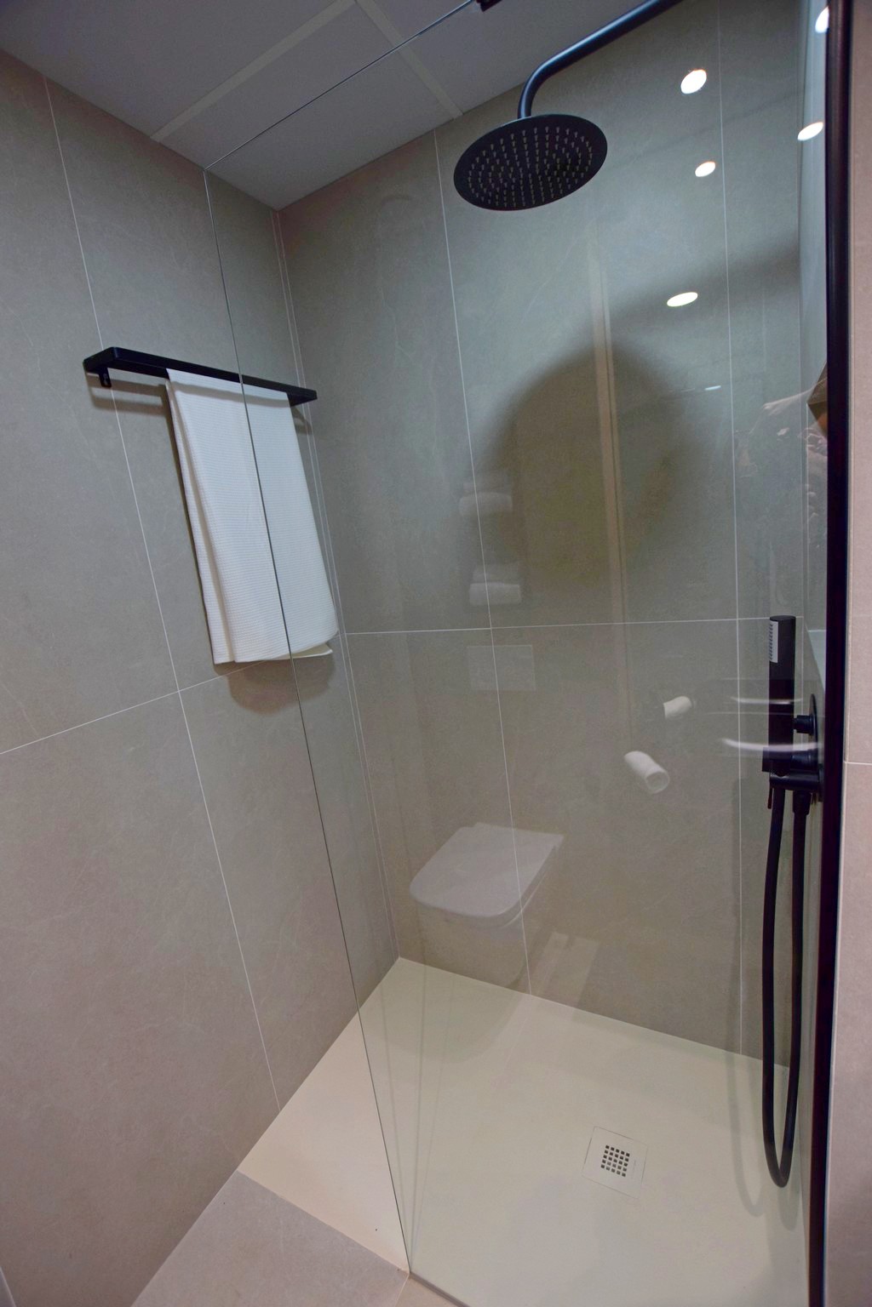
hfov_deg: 77.3
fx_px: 545
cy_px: 654
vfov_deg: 100.4
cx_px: 436
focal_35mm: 15
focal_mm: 10
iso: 720
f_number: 4
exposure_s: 1/60
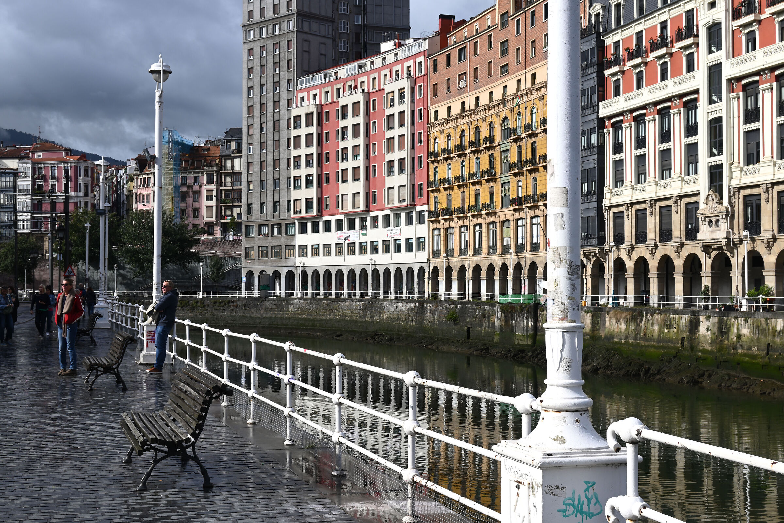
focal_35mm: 47
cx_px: 392
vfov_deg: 28.5
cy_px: 262
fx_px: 1029
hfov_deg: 41.7
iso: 100
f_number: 10
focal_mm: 31.5
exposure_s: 1/160
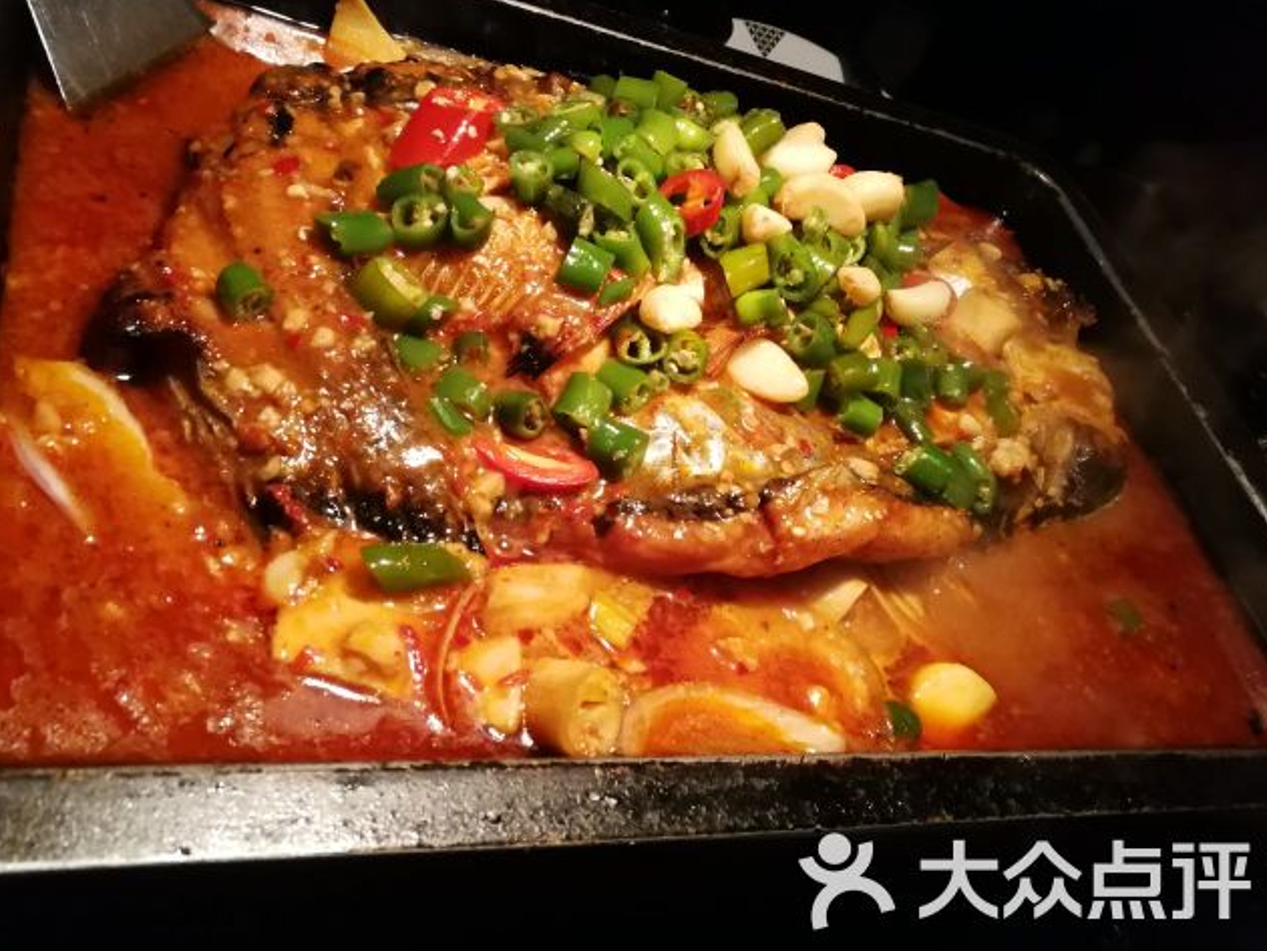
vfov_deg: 46.8
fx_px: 1098
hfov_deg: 59.9
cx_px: 599
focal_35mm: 30
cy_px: 457
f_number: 2.2
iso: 500
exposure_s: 1/100
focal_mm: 3.95
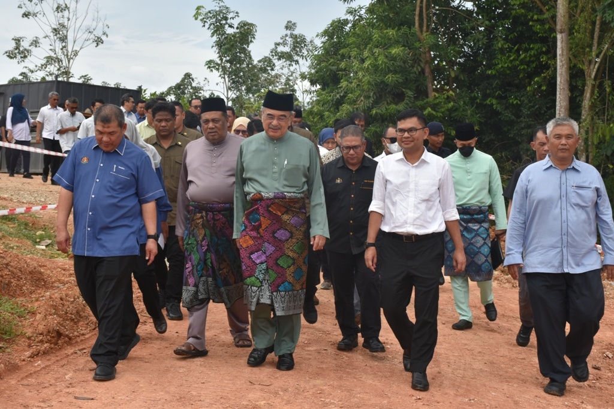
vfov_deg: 20.2
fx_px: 1151
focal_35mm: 68
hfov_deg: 29.9
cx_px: 307
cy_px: 204
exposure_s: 1/320
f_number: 9
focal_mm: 45
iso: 200
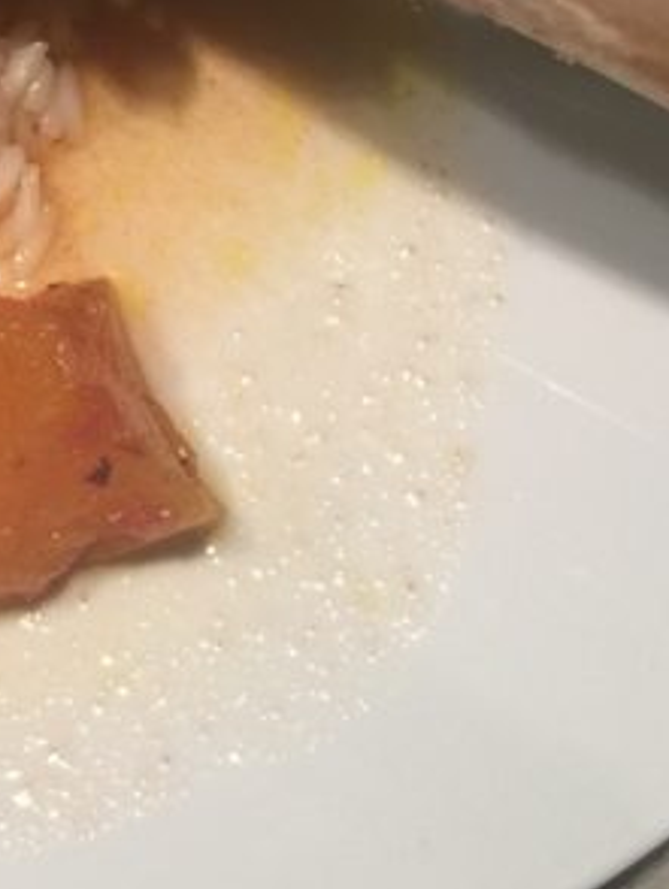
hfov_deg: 13.9
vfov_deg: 18.5
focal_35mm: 101
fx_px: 2599
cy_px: -151
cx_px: -291
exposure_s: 1/15
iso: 40
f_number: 2.2
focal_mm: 4.15
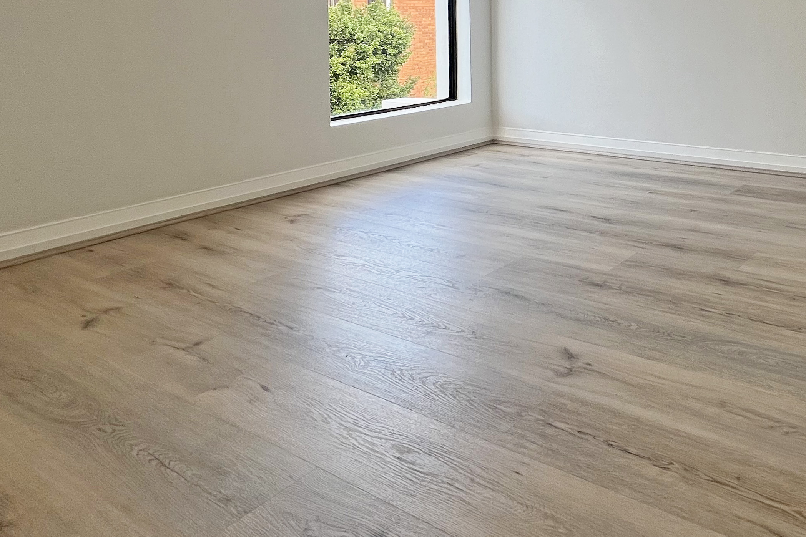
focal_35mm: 26
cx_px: 657
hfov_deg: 62.8
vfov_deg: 45.9
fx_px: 582
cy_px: 78
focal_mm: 1.57
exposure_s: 1/139
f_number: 1.8
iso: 32
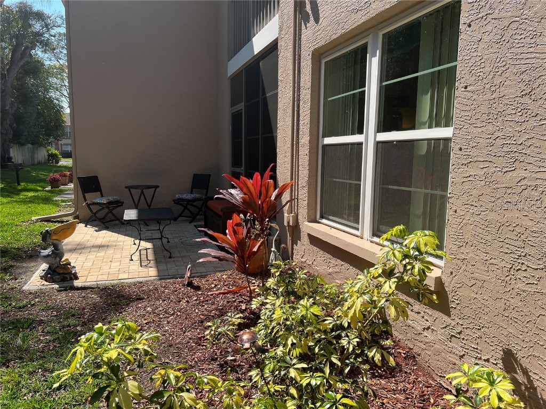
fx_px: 410
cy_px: 204
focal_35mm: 26
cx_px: 273
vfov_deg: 53.1
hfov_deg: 67.3
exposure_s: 1/2841
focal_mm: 5.7
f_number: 1.5
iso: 50
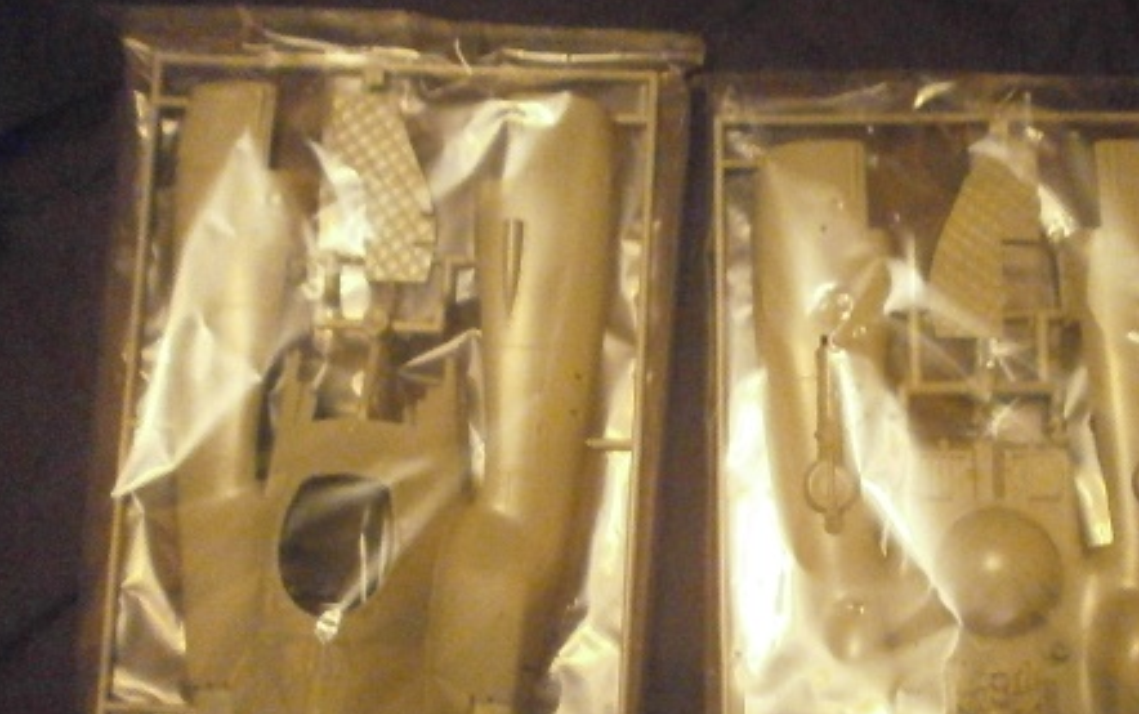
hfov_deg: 43.3
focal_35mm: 46
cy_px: 536
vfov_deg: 27.7
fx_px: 1429
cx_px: 678
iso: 1600
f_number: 3.1
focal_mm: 5.8
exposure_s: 1/13
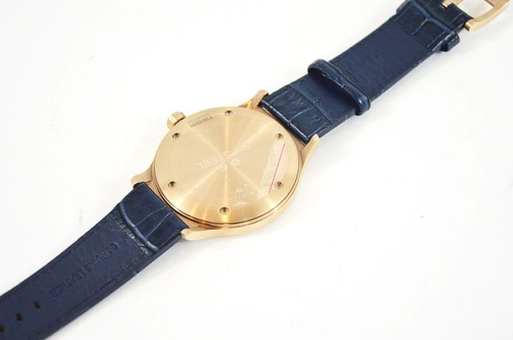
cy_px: 170
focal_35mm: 87
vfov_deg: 15.6
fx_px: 1237
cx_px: 256
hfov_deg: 23.4
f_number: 5
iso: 1600
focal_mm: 58
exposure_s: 1/250
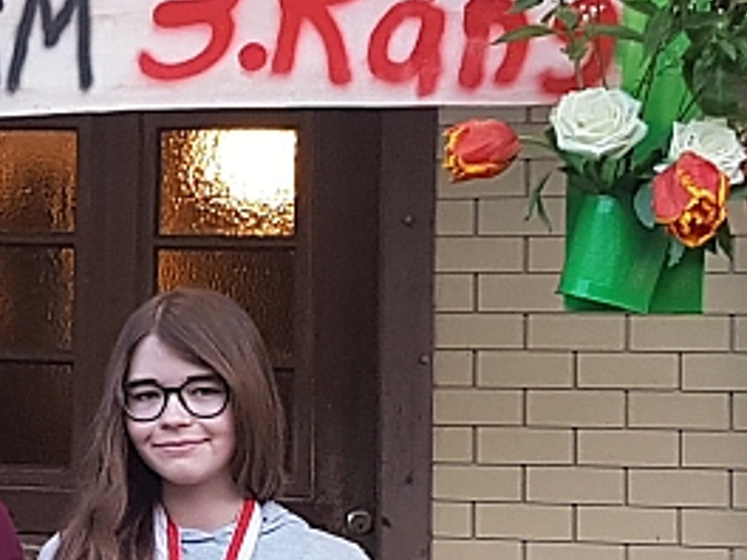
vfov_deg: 23.3
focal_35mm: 63
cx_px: -124
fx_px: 1360
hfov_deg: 27.4
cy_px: 269
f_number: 1.7
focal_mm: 4.2
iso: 80
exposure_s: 1/50
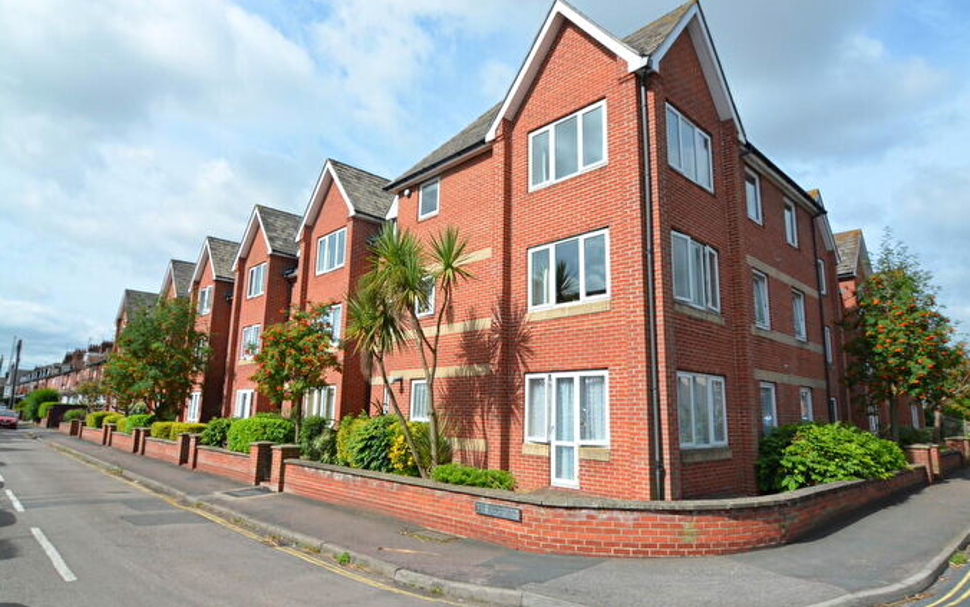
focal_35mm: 21
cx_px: 499
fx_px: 543
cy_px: 305
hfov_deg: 83.5
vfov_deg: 58.4
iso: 110
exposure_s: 1/250
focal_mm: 13
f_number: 8
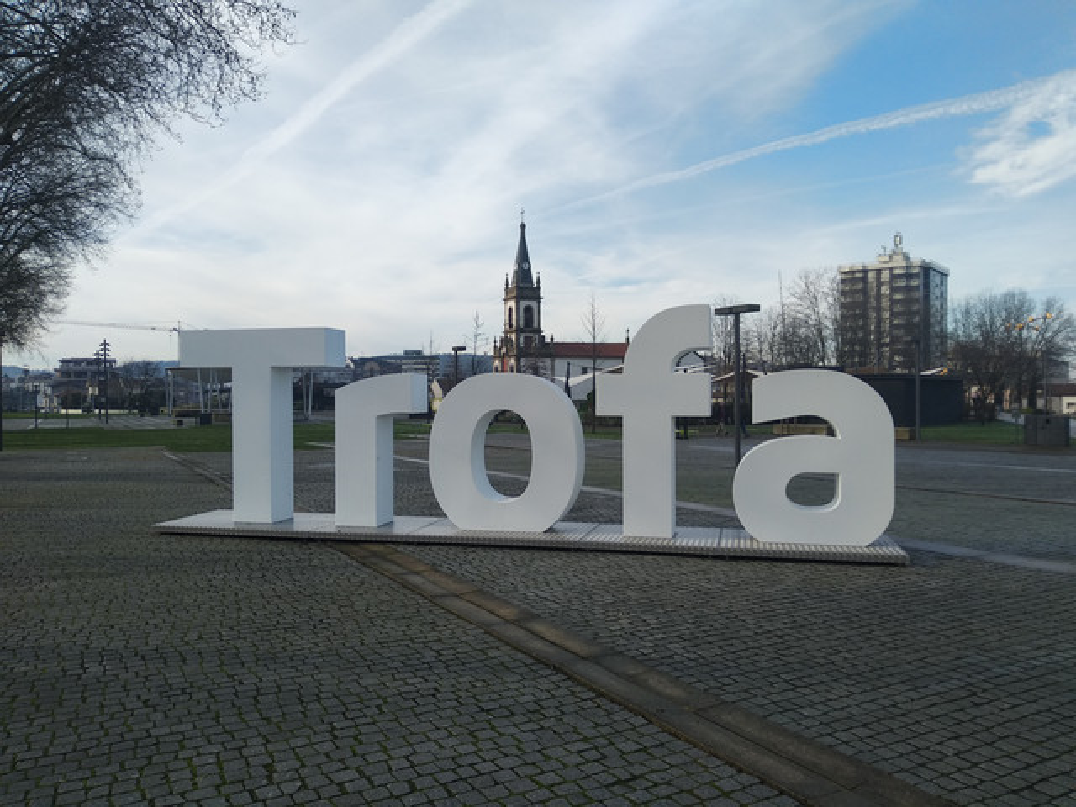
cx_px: 538
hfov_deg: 67.3
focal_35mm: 26
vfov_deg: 53.1
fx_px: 808
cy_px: 404
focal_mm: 3.83
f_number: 2.2
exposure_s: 1/758
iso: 100
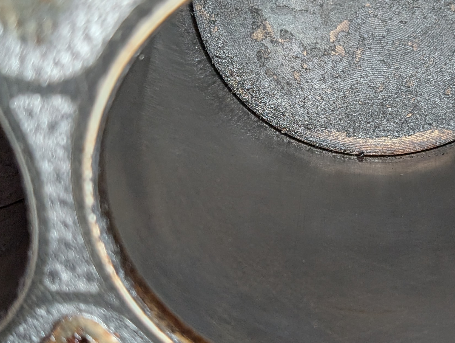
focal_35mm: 59
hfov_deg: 32.5
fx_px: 777
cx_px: 293
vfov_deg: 24.9
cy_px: 178
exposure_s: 1/180
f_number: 1.68
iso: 22
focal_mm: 6.9
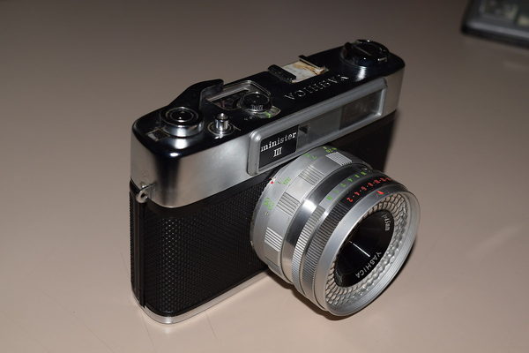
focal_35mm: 54
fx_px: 793
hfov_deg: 36.9
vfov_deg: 25.1
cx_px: 264
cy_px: 176
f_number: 8
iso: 100
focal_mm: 36
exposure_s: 1/60
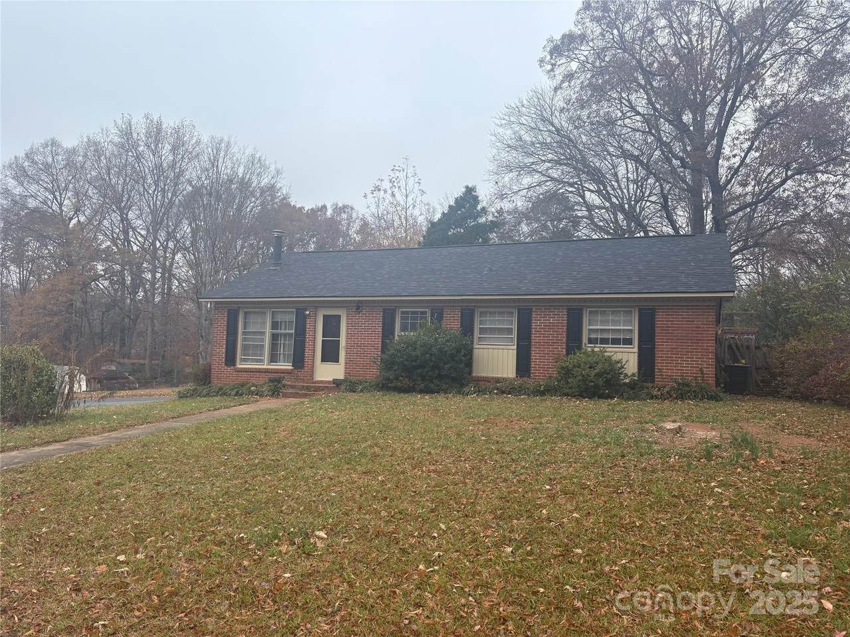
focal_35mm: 26
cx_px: 425
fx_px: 638
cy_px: 318
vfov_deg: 53.1
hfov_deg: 67.3
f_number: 1.6
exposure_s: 1/830
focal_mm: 5.96
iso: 50
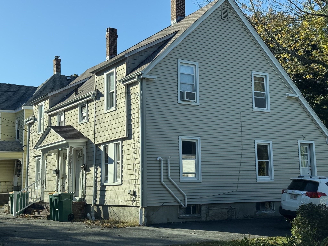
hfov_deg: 39.7
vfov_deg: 30.3
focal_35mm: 48
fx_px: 455
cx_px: 164
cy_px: 123
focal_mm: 6.76
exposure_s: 1/1795
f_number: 1.78
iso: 64
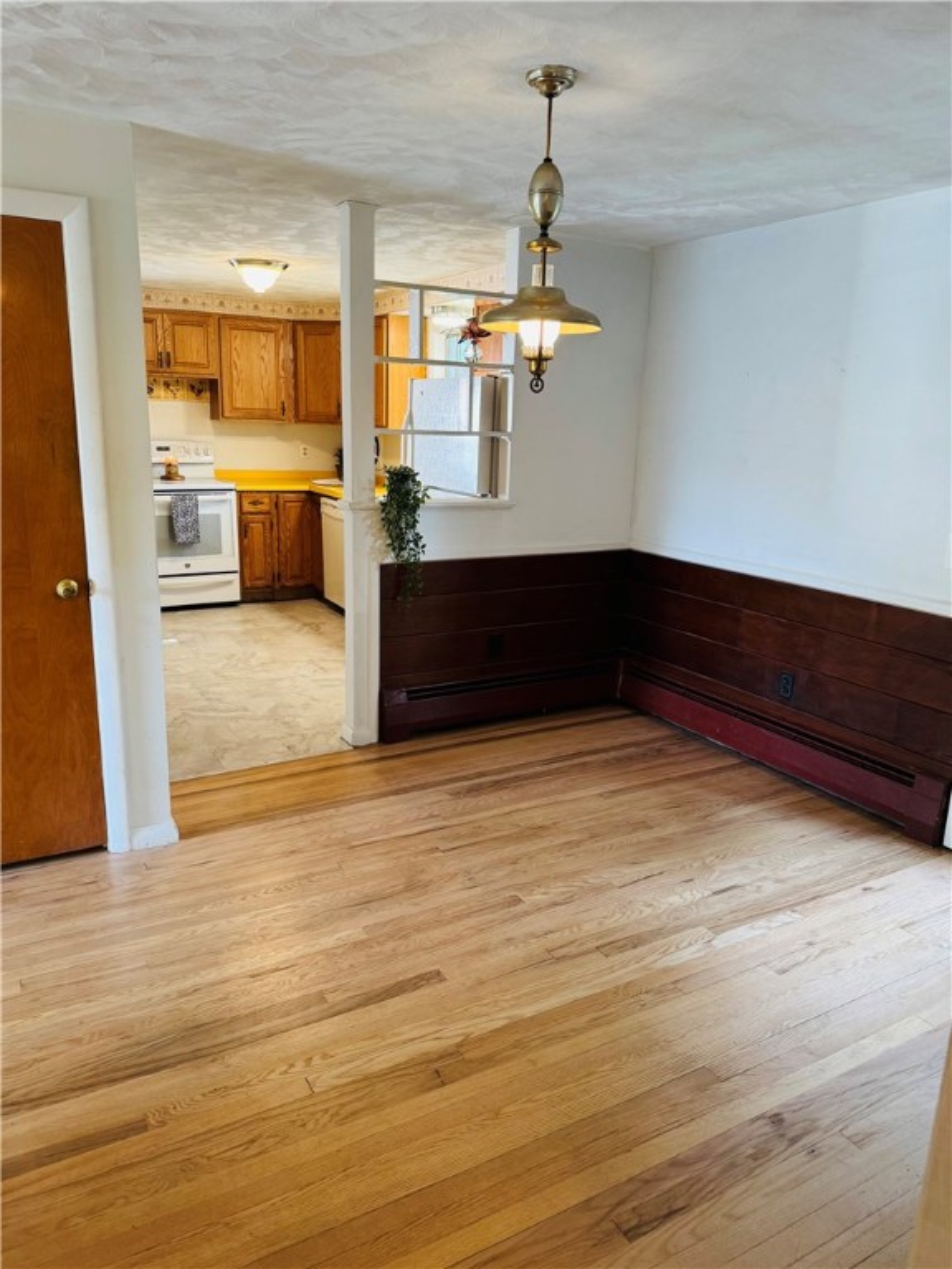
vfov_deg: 71.6
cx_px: 476
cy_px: 634
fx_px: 880
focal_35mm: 24
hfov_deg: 56.8
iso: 200
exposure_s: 1/60
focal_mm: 6.76
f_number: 1.78
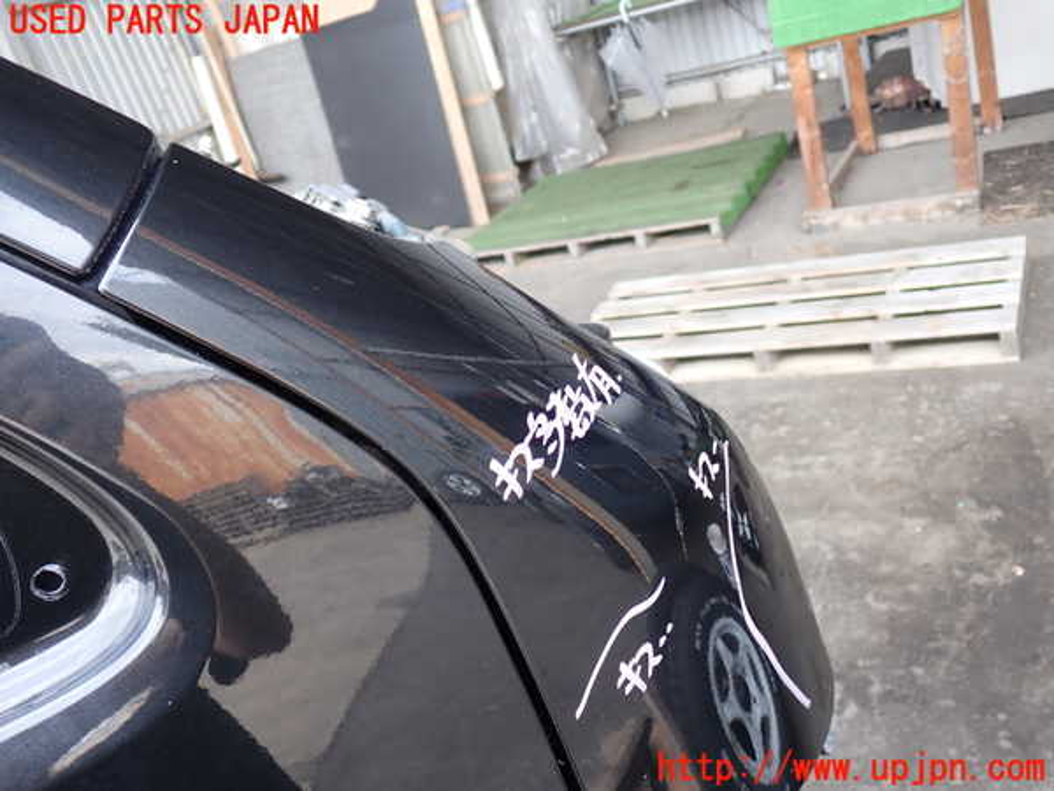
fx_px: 974
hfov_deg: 56.8
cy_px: 396
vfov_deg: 44.2
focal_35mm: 32
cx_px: 527
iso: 100
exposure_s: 1/80
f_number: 2.4
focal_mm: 5.79
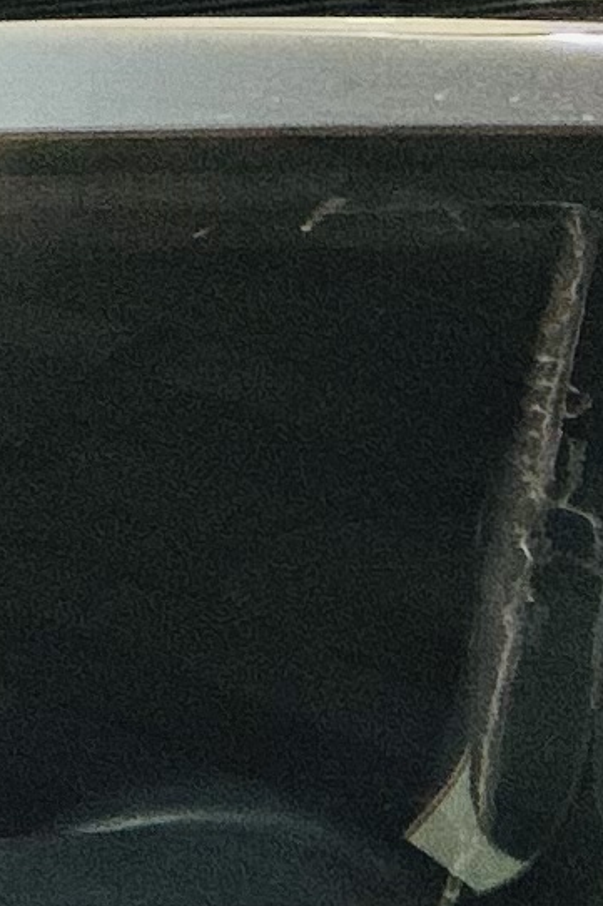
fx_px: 14983
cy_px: 1257
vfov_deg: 3.5
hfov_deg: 2.3
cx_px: -690
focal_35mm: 596
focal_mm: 9
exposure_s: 1/39
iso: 160
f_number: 2.8
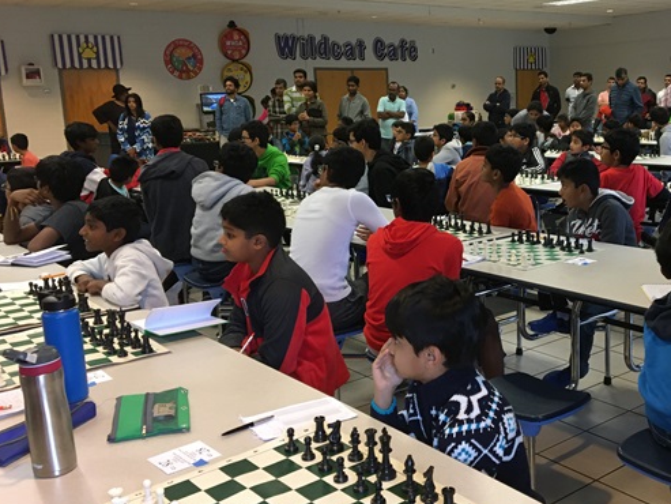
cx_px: 459
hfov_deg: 45.9
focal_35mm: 40
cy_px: 238
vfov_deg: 36.0
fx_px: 776
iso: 125
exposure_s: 1/30
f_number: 2.2
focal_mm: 4.15
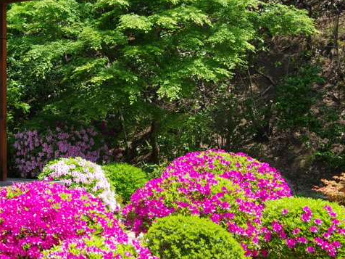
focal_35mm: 95
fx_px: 947
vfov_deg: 15.4
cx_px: -2
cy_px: 30
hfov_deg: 20.0
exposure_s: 1/1600
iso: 1600
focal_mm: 31
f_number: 8
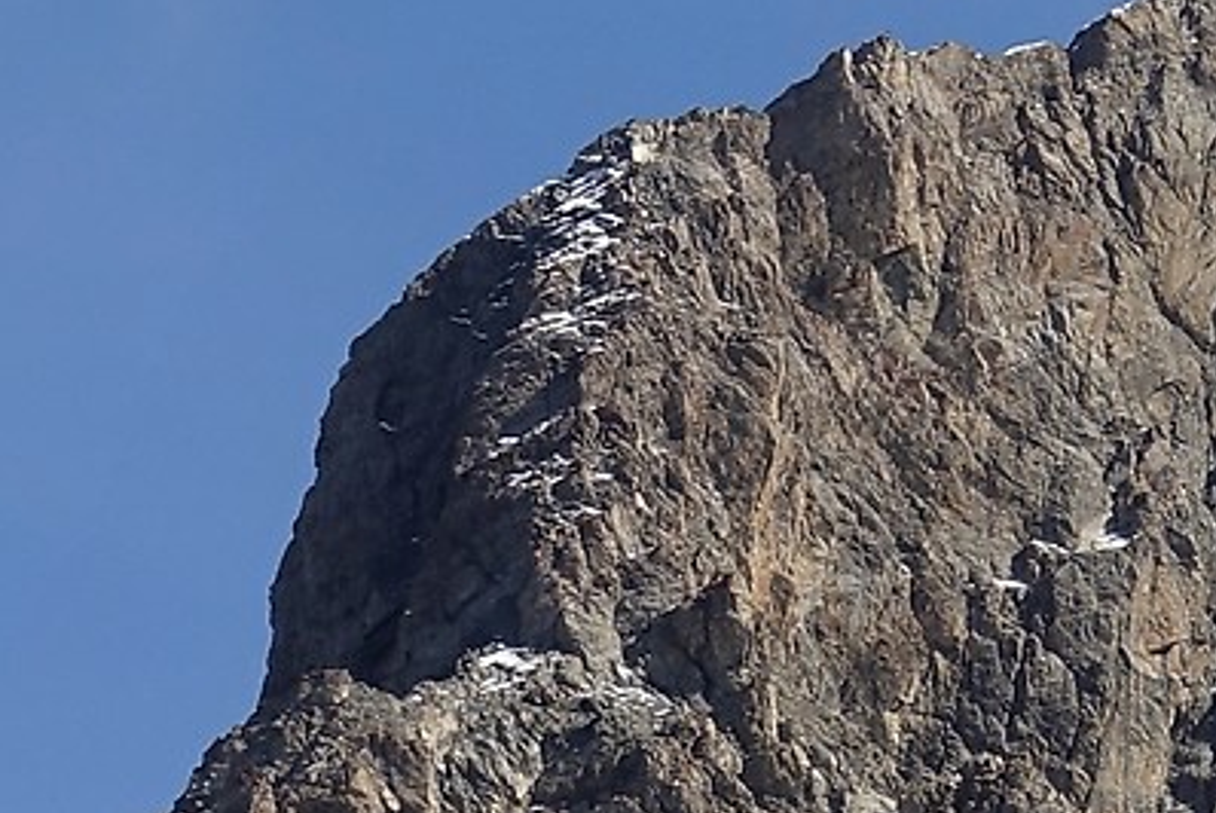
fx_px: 16901
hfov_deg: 4.1
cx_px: 2637
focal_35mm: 500
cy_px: 871
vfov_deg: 2.8
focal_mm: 30.5
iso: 100
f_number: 4
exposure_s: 1/1000
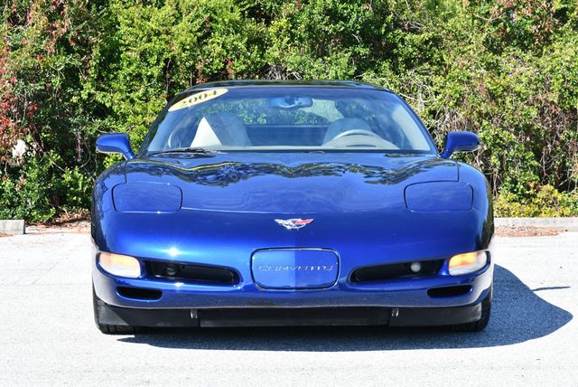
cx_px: 289
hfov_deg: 18.6
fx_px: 1768
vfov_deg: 12.5
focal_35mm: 110
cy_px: 194
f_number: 7.1
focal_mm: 55
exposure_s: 1/250
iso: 200
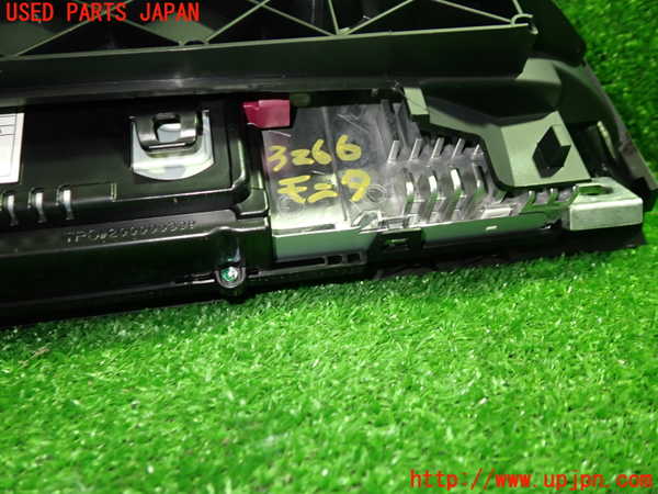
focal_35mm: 30
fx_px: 570
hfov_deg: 60.0
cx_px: 329
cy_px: 247
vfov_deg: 46.8
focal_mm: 5.4
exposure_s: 1/30
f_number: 2.3
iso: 250
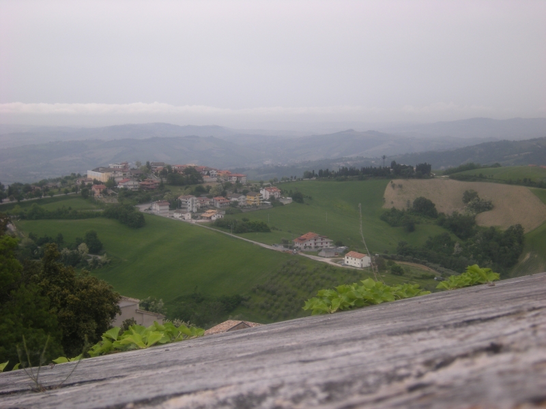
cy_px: 204
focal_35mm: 52
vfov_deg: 28.0
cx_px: 273
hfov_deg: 36.8
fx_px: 820
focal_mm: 8.8
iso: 64
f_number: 3.8
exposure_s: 1/247
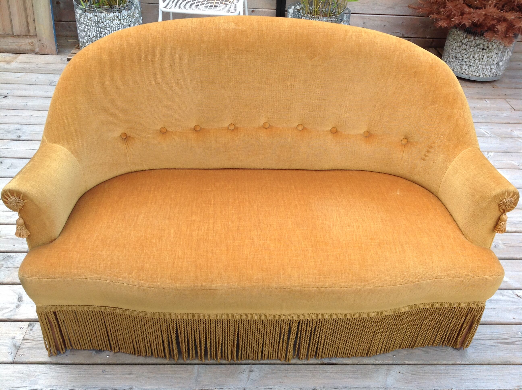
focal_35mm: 35
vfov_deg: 40.6
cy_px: 195
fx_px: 527
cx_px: 261
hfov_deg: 52.7
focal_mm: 4.28
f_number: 2.4
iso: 50
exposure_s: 1/216
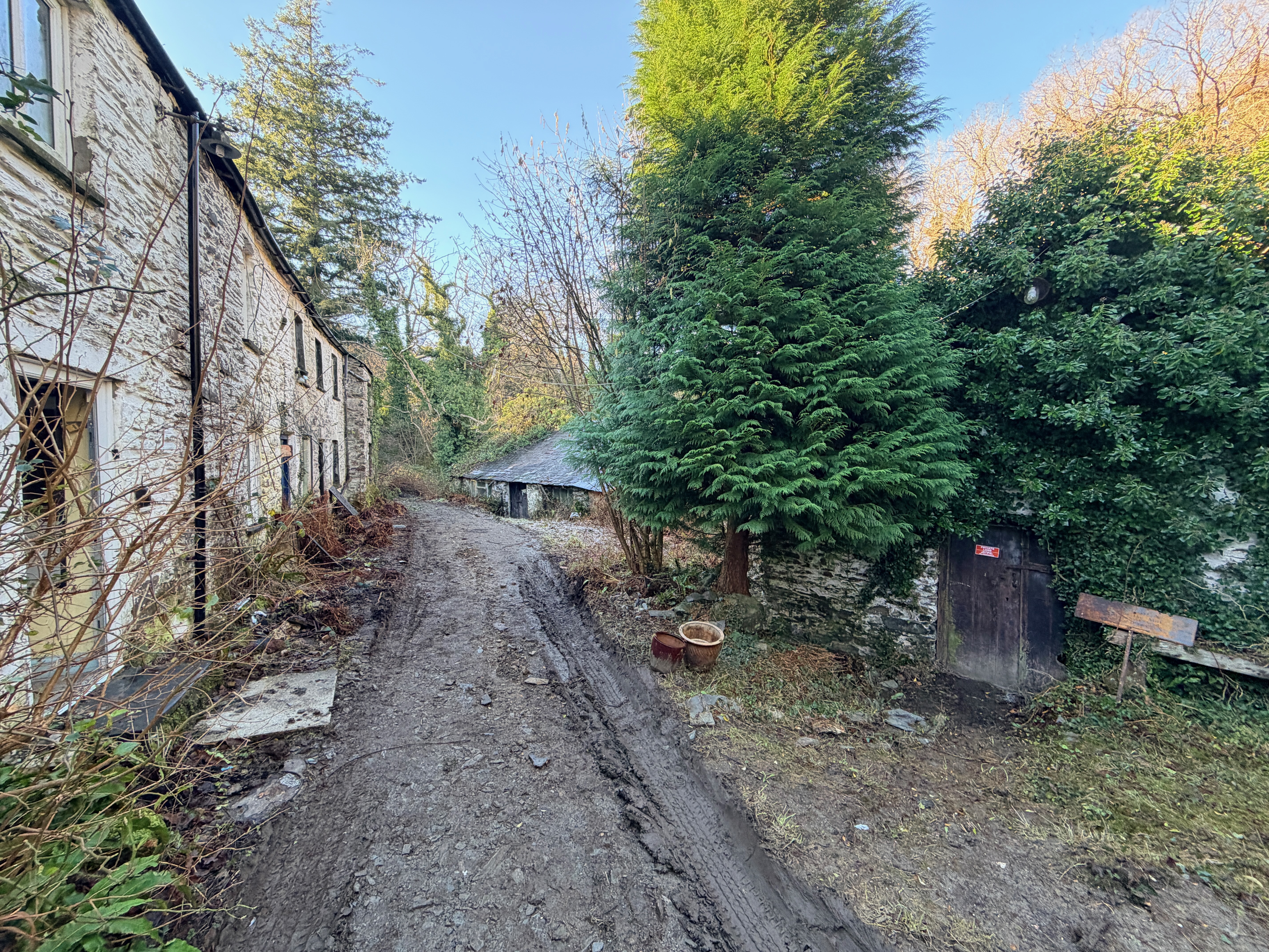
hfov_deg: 102.1
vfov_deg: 85.7
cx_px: 634
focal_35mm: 14
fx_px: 513
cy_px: 476
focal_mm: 2.22
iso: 125
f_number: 2.2
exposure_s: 1/121
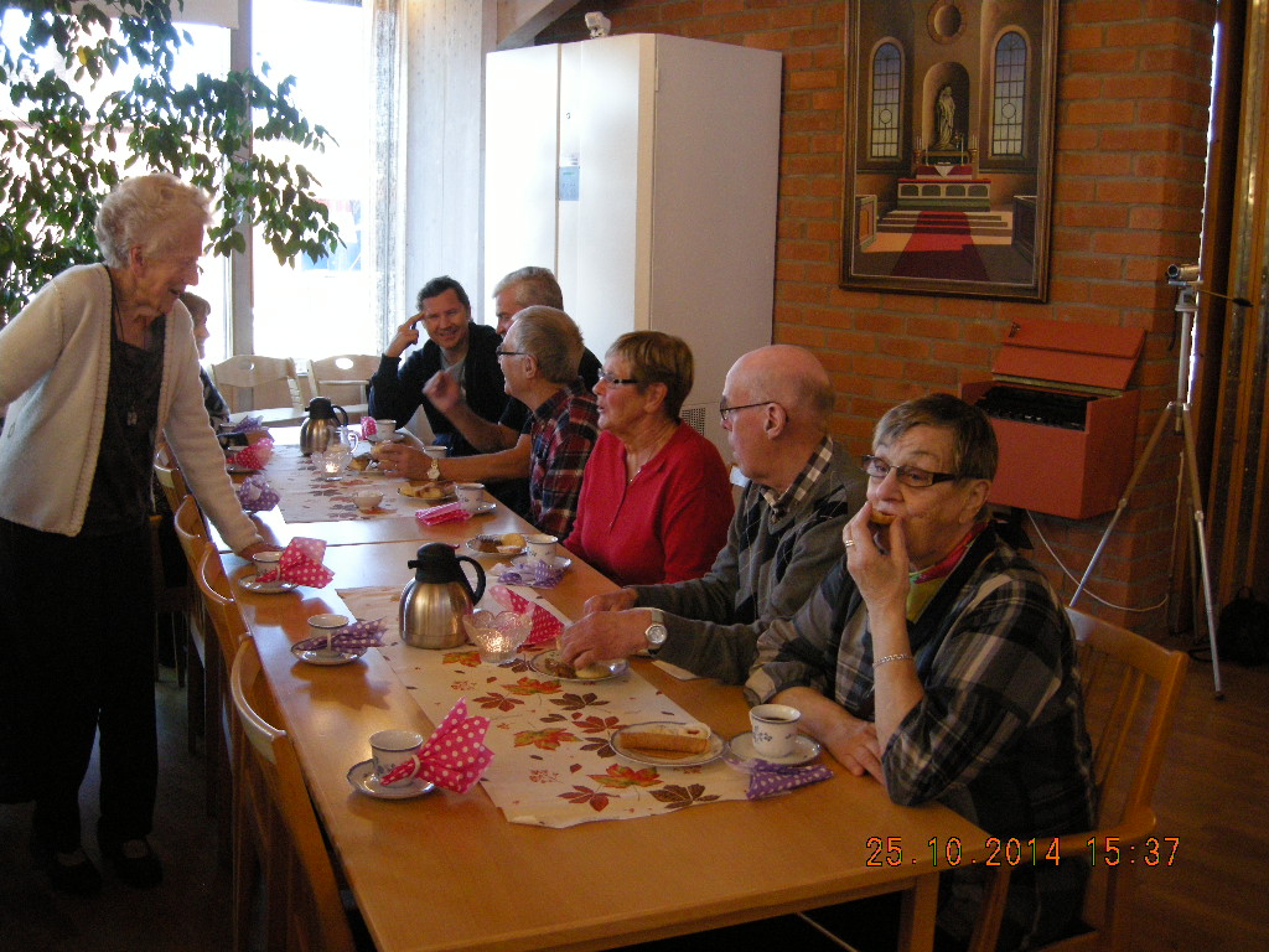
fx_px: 1283
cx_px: 634
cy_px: 476
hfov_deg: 52.6
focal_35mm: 35
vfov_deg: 40.7
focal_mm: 7.5
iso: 400
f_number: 2.7
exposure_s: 1/65.3
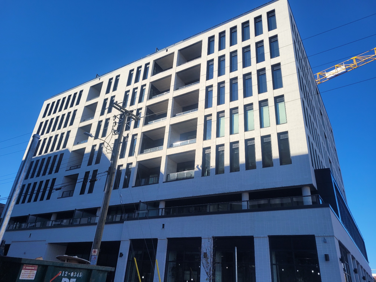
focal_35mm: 26
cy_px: 141
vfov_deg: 53.1
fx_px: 282
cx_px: 188
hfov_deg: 67.3
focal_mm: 5.4
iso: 40
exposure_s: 1/2500
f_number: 1.8
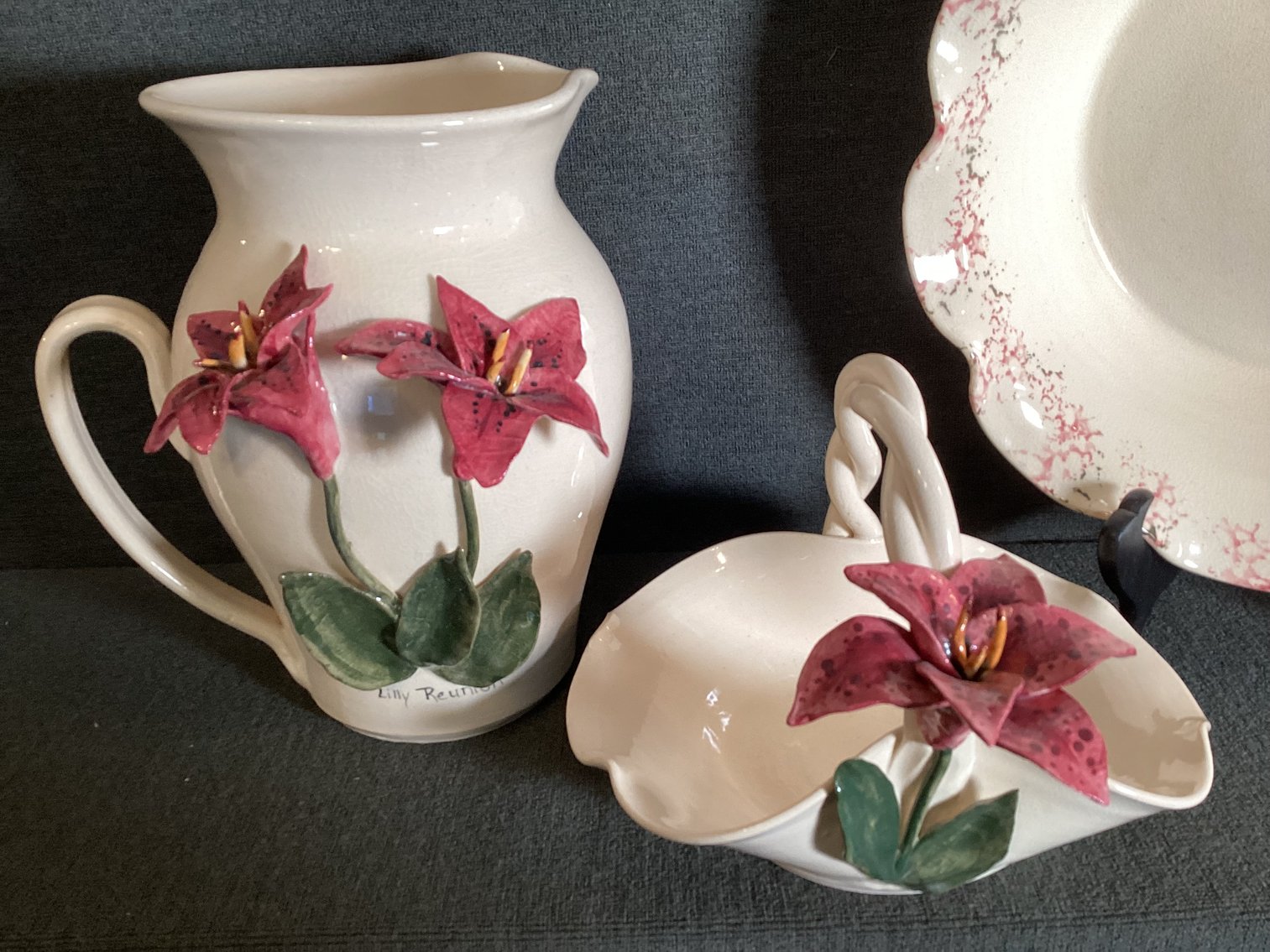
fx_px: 1137
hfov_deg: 58.3
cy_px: 476
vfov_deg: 45.4
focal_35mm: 31
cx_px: 635
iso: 100
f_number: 2.4
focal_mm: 3.3
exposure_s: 1/60
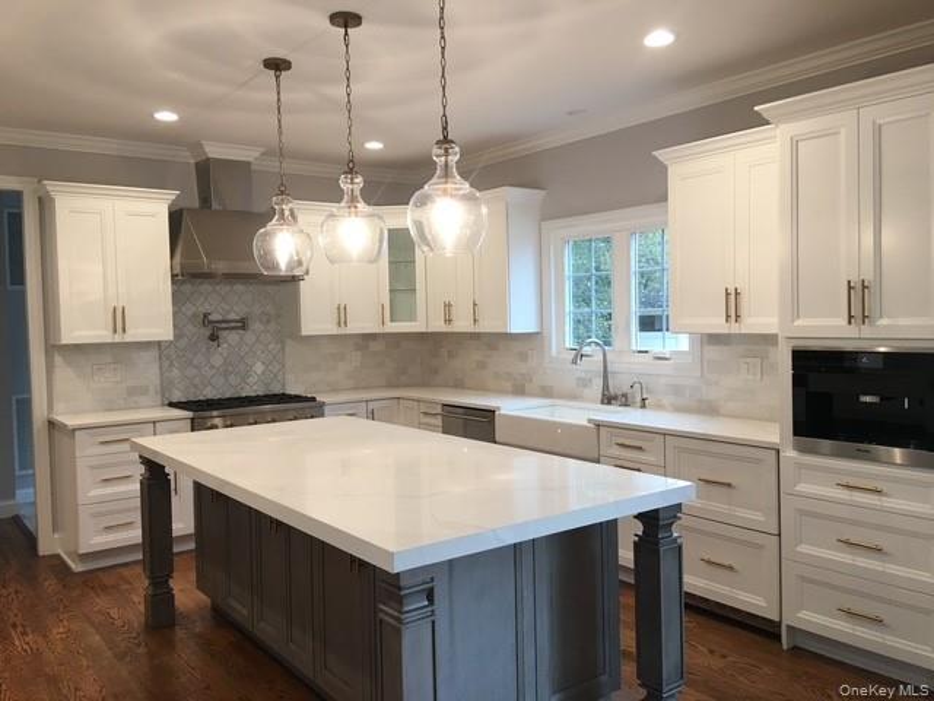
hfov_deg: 61.7
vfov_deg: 48.2
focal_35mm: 29
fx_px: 782
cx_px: 467
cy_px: 350
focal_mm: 4.15
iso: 40
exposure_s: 1/30
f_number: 2.2
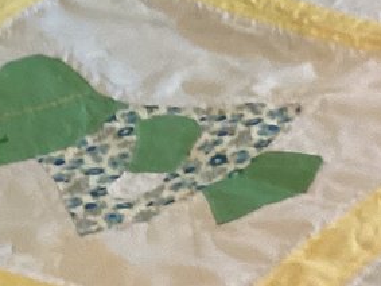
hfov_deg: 10.9
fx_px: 1826
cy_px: 449
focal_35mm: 166
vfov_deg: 8.7
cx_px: 760
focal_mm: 3.3
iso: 250
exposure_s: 1/60
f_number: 2.4
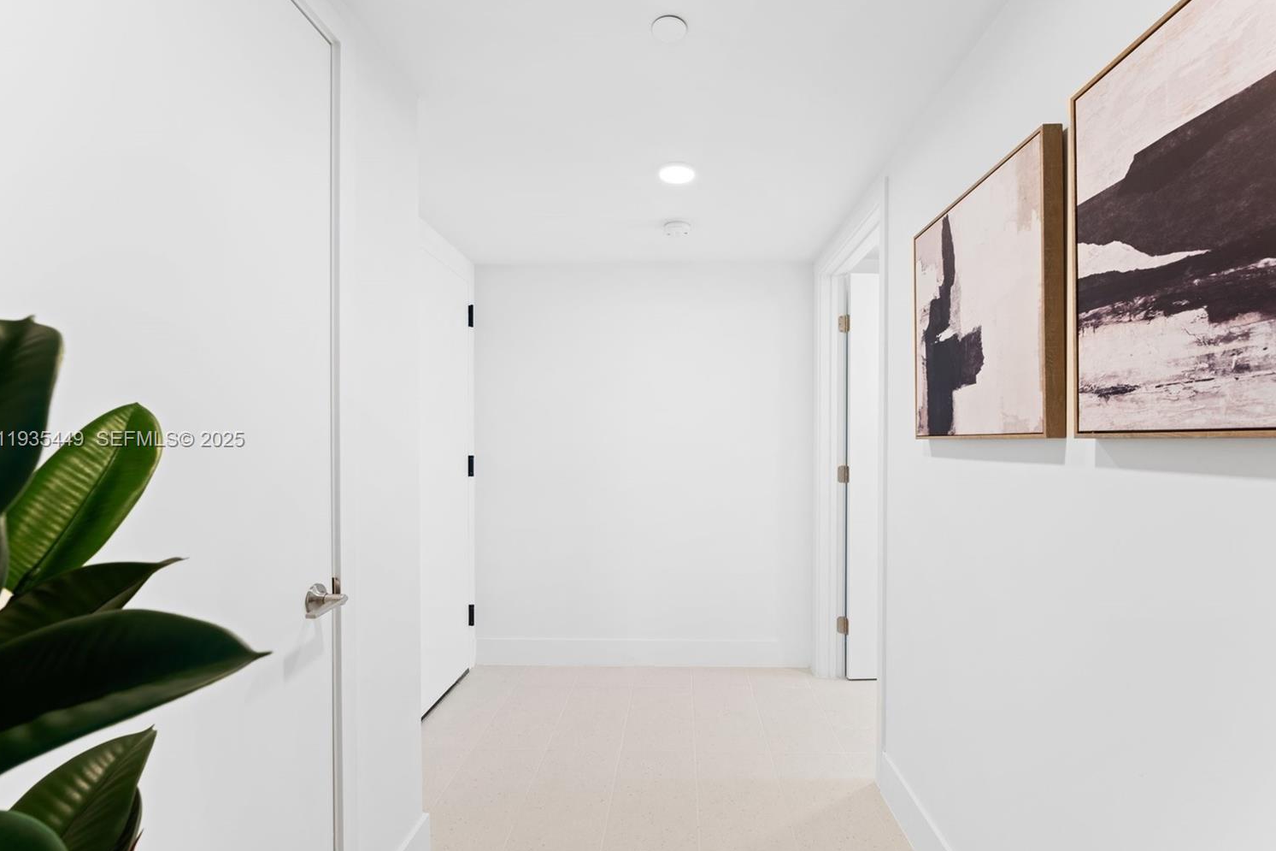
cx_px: 662
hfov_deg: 96.8
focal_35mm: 16
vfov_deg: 73.8
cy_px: 440
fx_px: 566
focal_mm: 14.9
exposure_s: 1/2.5
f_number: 8
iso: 200
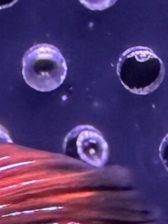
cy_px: 481
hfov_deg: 8.0
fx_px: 1068
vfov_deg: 10.7
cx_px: -301
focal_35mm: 165
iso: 250
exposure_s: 1/121
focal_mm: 2.22
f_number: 2.2
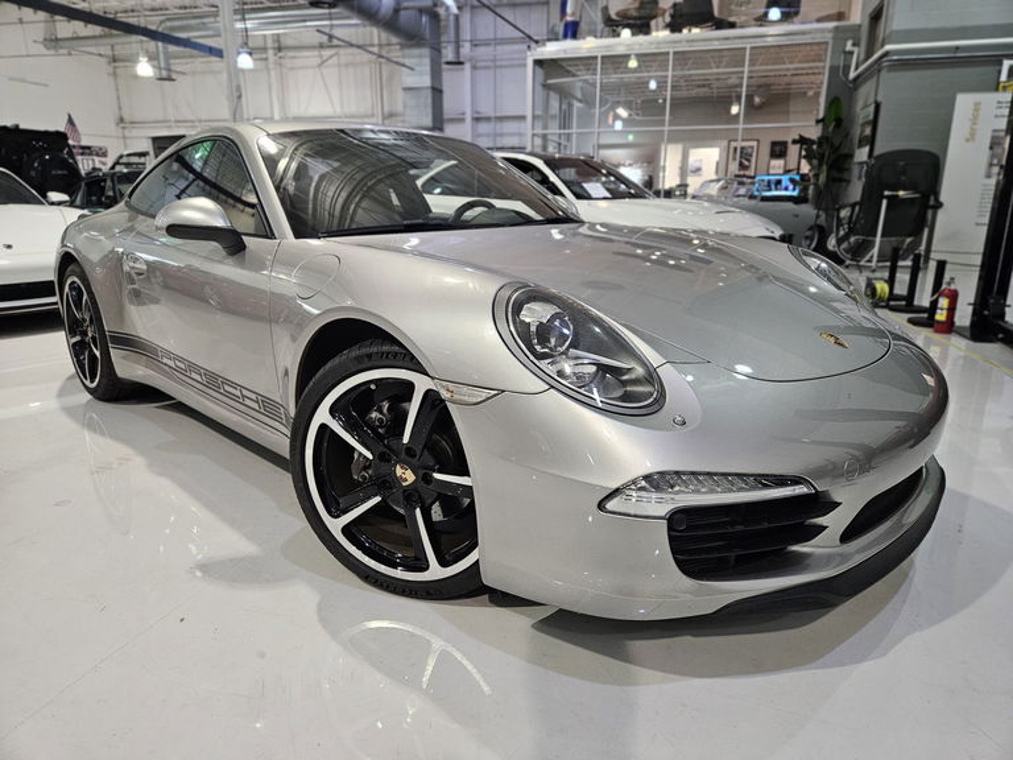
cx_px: 506
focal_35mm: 23
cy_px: 380
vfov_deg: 58.9
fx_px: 673
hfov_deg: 73.9
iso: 500
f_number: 1.8
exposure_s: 1/120
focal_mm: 5.4
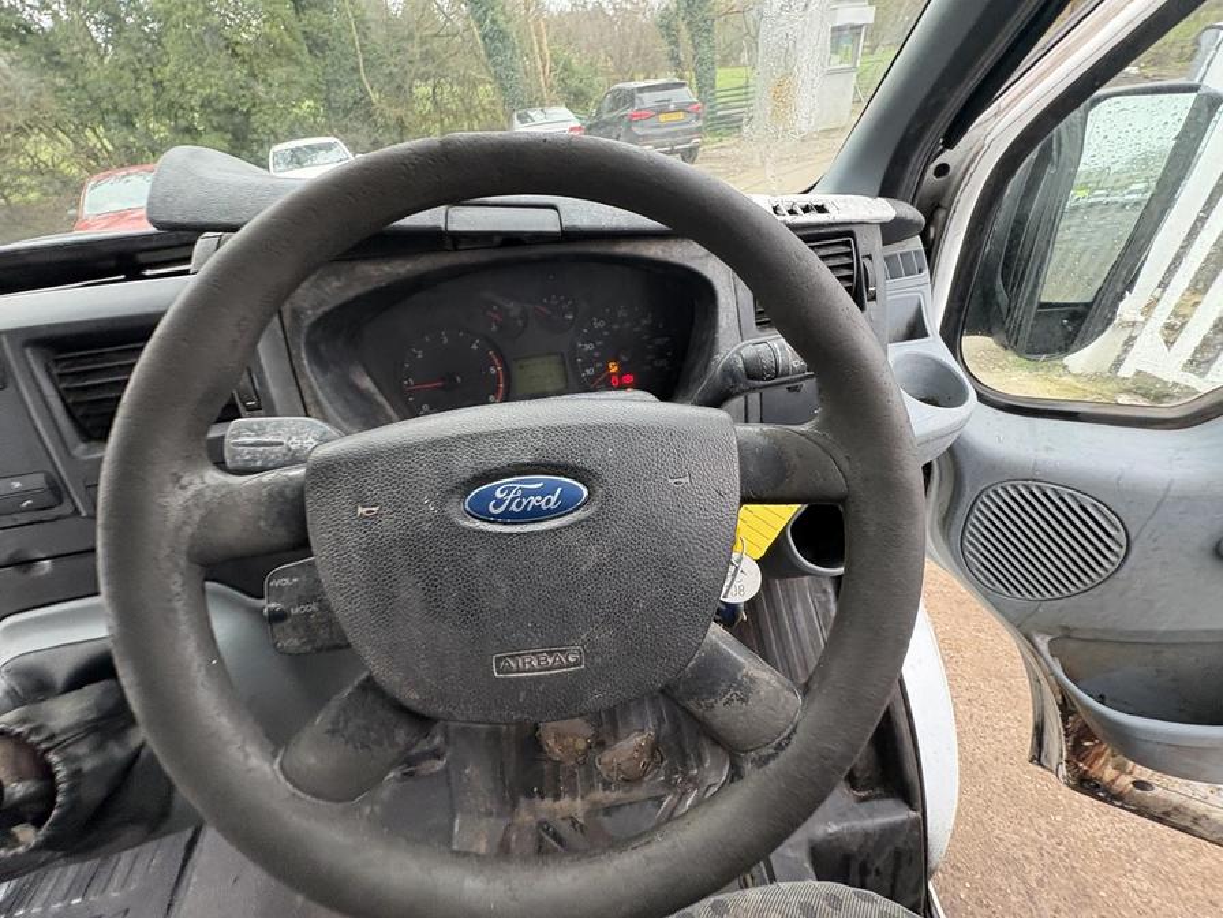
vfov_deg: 85.7
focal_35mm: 14
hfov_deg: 102.1
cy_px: 459
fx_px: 495
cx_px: 612
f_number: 2.2
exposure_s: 1/99
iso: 200
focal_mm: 2.22
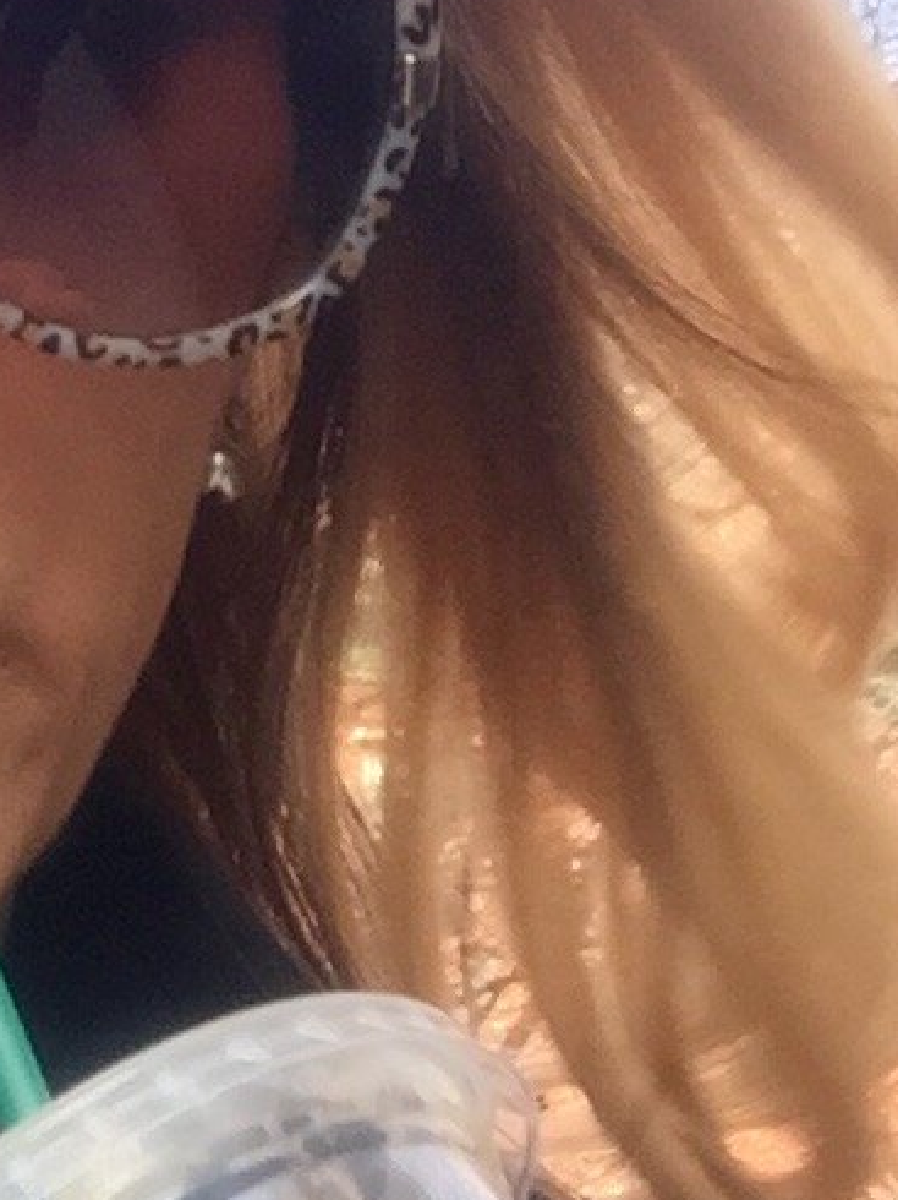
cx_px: -218
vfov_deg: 24.0
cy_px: 786
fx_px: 2804
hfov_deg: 17.3
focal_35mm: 81
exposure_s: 1/120
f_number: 2.2
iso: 50
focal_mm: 2.65
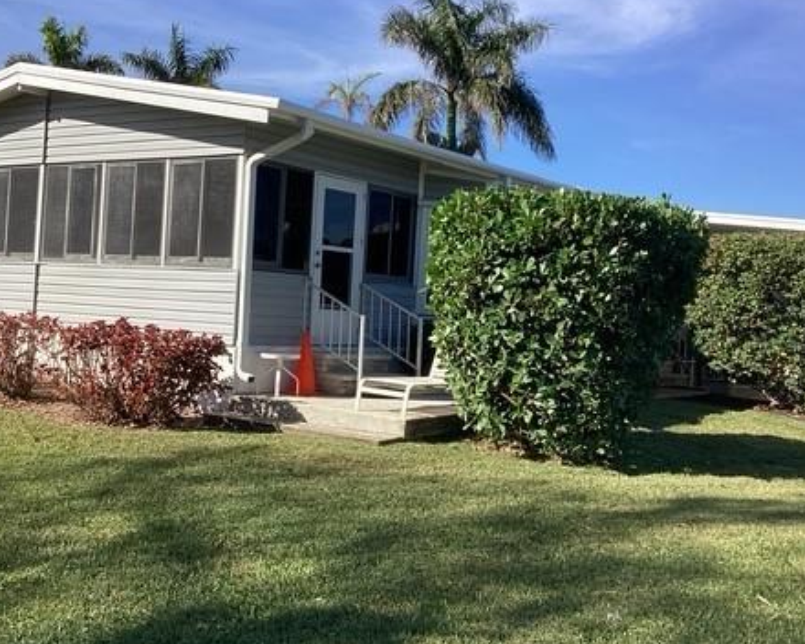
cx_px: 417
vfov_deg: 34.1
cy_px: 298
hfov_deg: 42.0
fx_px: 1048
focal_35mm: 44
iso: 25
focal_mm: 3.3
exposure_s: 1/1131
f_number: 2.4
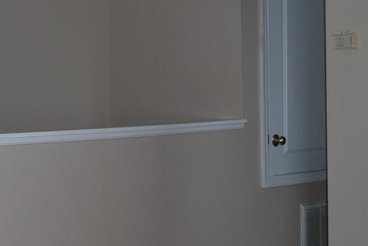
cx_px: 50
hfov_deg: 22.6
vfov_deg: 15.6
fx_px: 900
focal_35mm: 88
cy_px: 104
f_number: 4.2
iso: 200
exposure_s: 1/60
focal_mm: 24
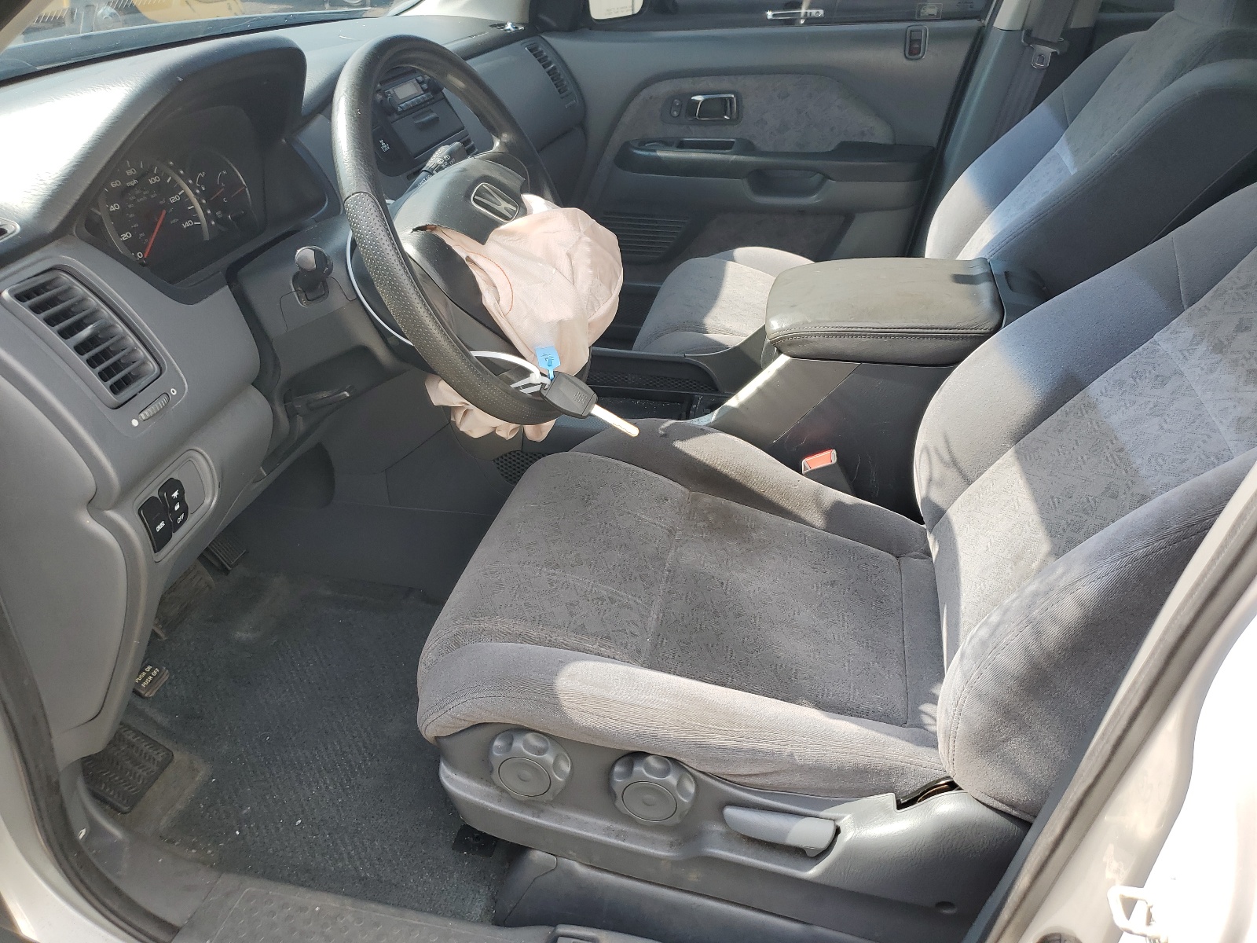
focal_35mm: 26
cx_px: 628
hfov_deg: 67.3
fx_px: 944
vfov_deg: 53.1
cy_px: 472
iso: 50
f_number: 1.5
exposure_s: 1/345
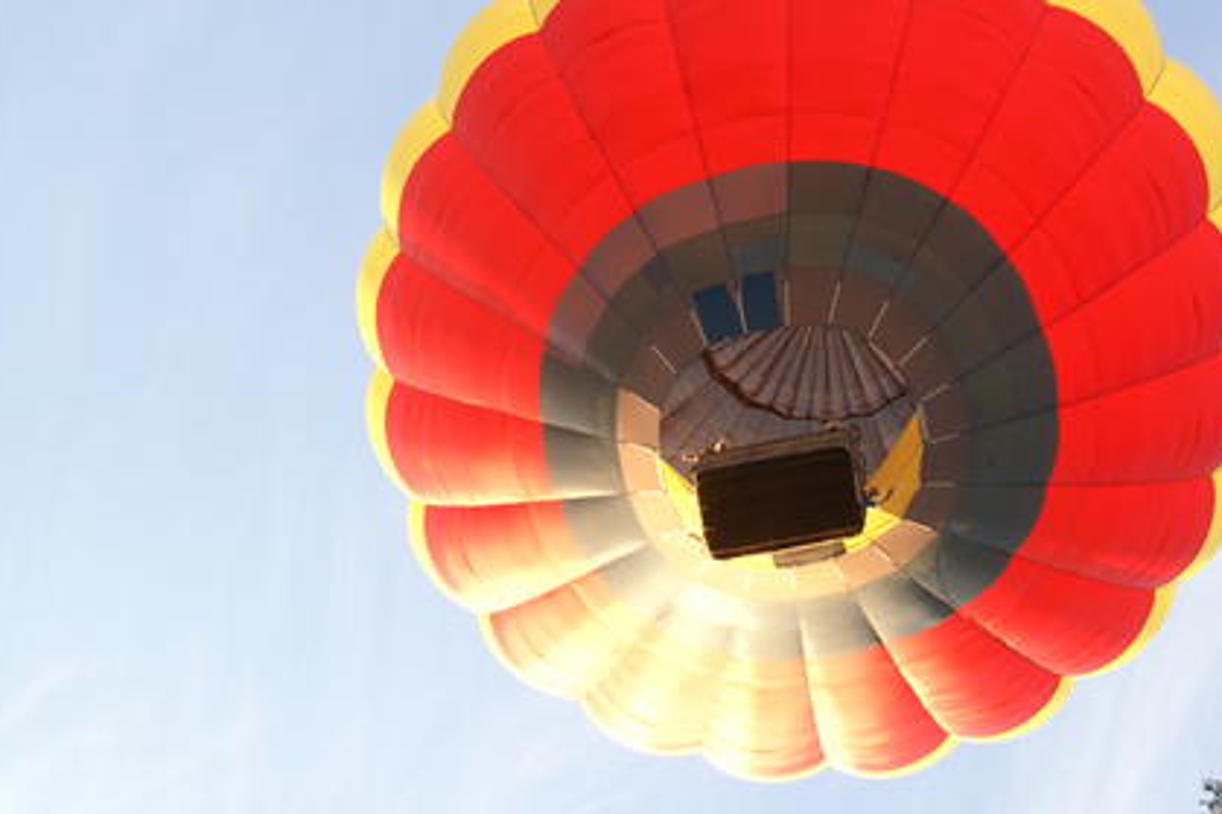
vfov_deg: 24.5
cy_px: 318
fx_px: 1866
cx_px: 796
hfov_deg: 36.0
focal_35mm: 55
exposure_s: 1/125
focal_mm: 24
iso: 200
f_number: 6.7
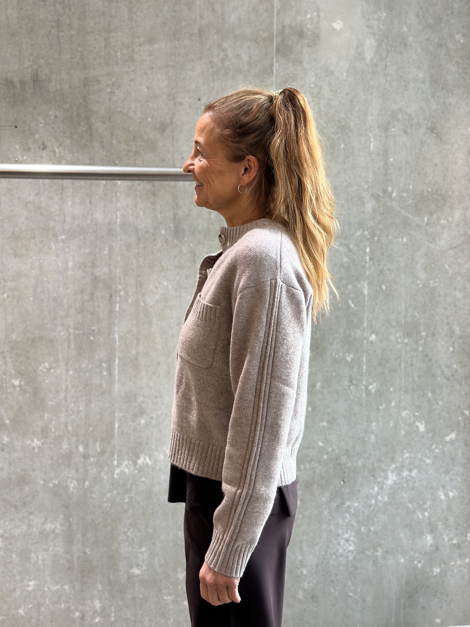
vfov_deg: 39.7
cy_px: 314
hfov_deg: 30.3
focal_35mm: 48
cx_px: 235
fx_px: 869
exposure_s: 1/100
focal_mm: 6.86
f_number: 1.78
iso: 160
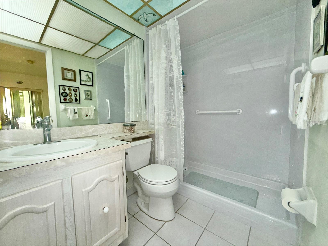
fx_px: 133
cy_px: 123
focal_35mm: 14
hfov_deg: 102.1
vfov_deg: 85.7
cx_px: 164
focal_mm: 2.22
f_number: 2.2
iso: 100
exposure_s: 1/60
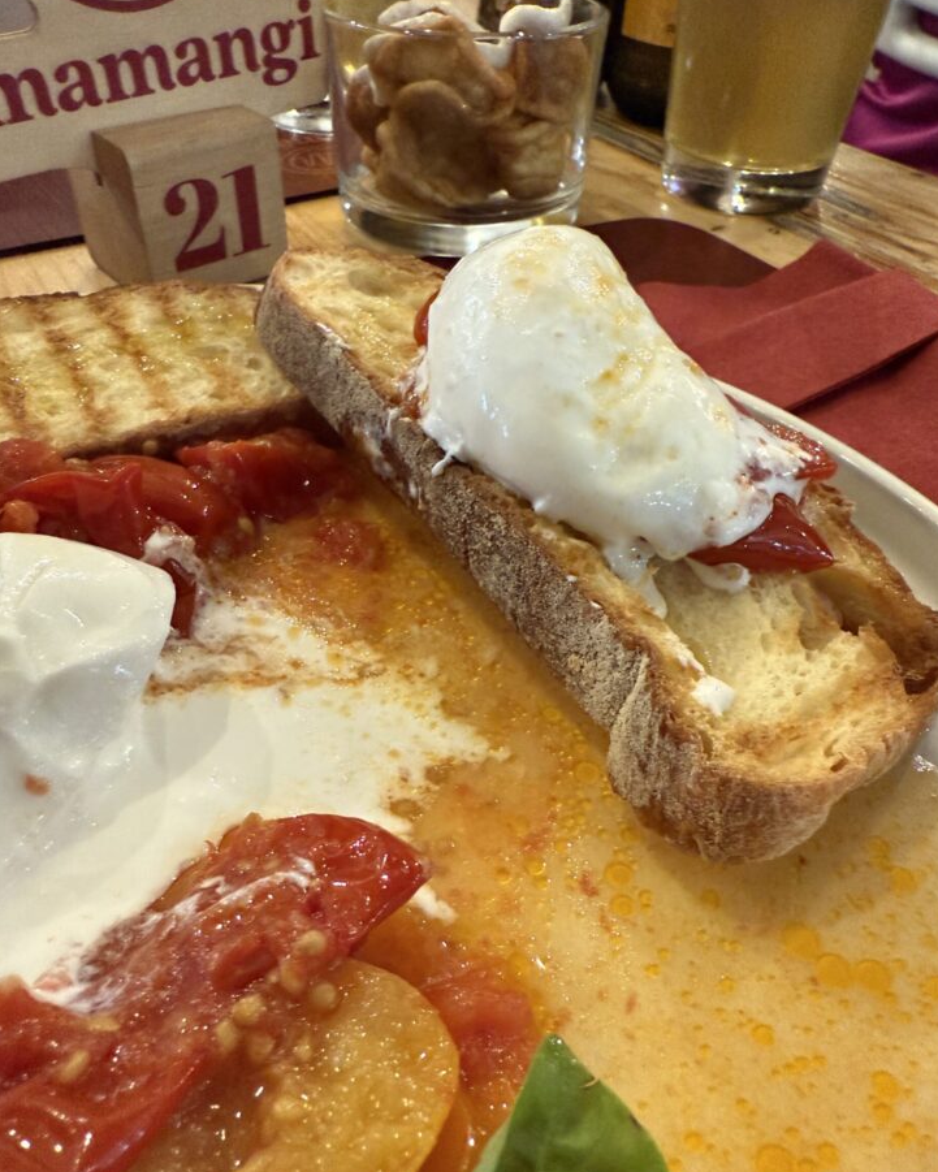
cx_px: 462
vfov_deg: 66.0
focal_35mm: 26
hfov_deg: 54.9
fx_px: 902
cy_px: 613
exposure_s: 1/50
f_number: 2.2
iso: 640
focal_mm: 2.22
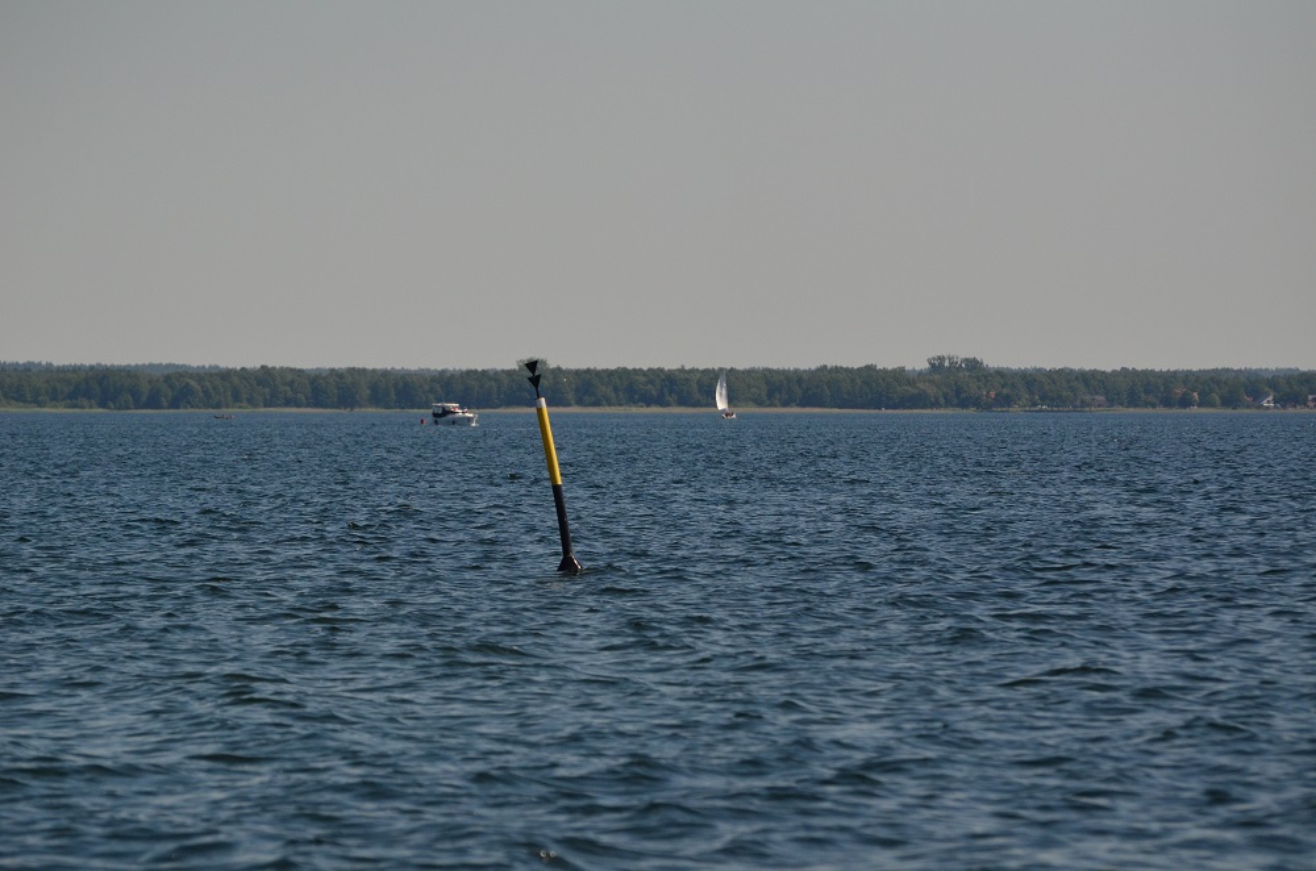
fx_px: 9027
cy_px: 436
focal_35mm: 248
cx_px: 658
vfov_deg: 5.5
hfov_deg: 8.3
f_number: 5
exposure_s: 1/8000
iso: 560
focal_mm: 165
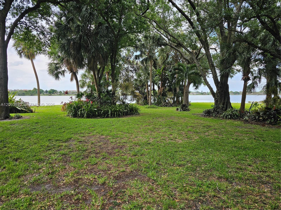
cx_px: 140
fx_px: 187
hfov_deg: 73.9
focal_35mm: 23
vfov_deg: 58.9
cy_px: 105
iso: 16
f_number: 1.7
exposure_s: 1/180
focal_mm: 6.3
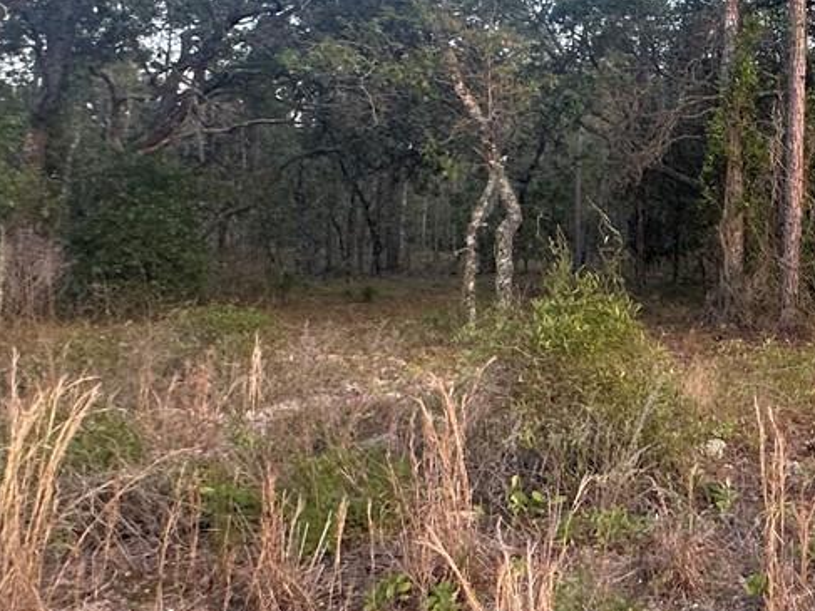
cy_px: 141
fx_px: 1083
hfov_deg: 33.4
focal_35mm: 46
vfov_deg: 30.9
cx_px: 984
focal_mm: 2.22
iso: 80
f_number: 2.2
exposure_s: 1/99
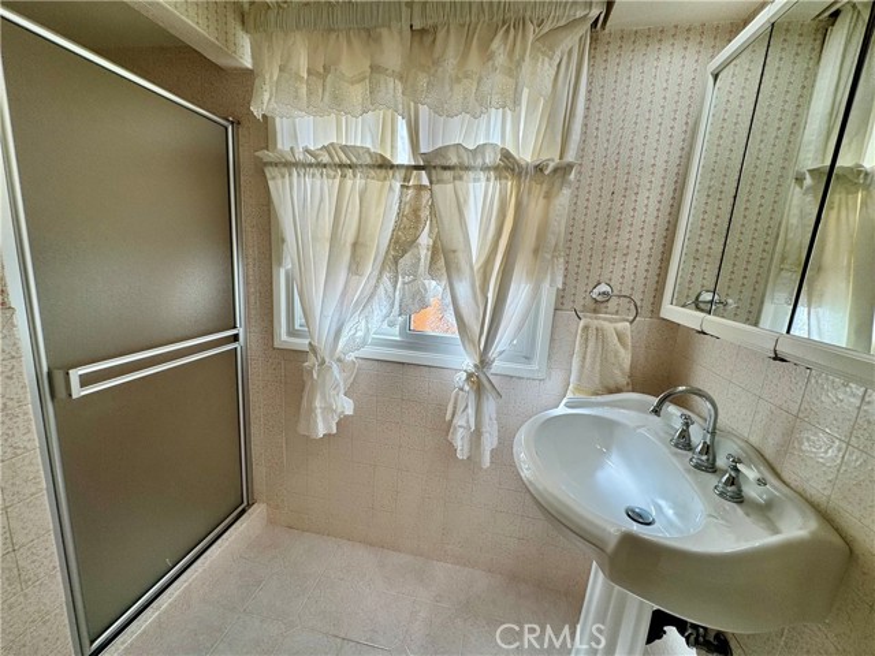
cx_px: 438
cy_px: 328
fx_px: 354
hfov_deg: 102.1
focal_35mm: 14
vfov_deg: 85.7
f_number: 2.2
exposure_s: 1/178
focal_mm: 2.22
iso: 40
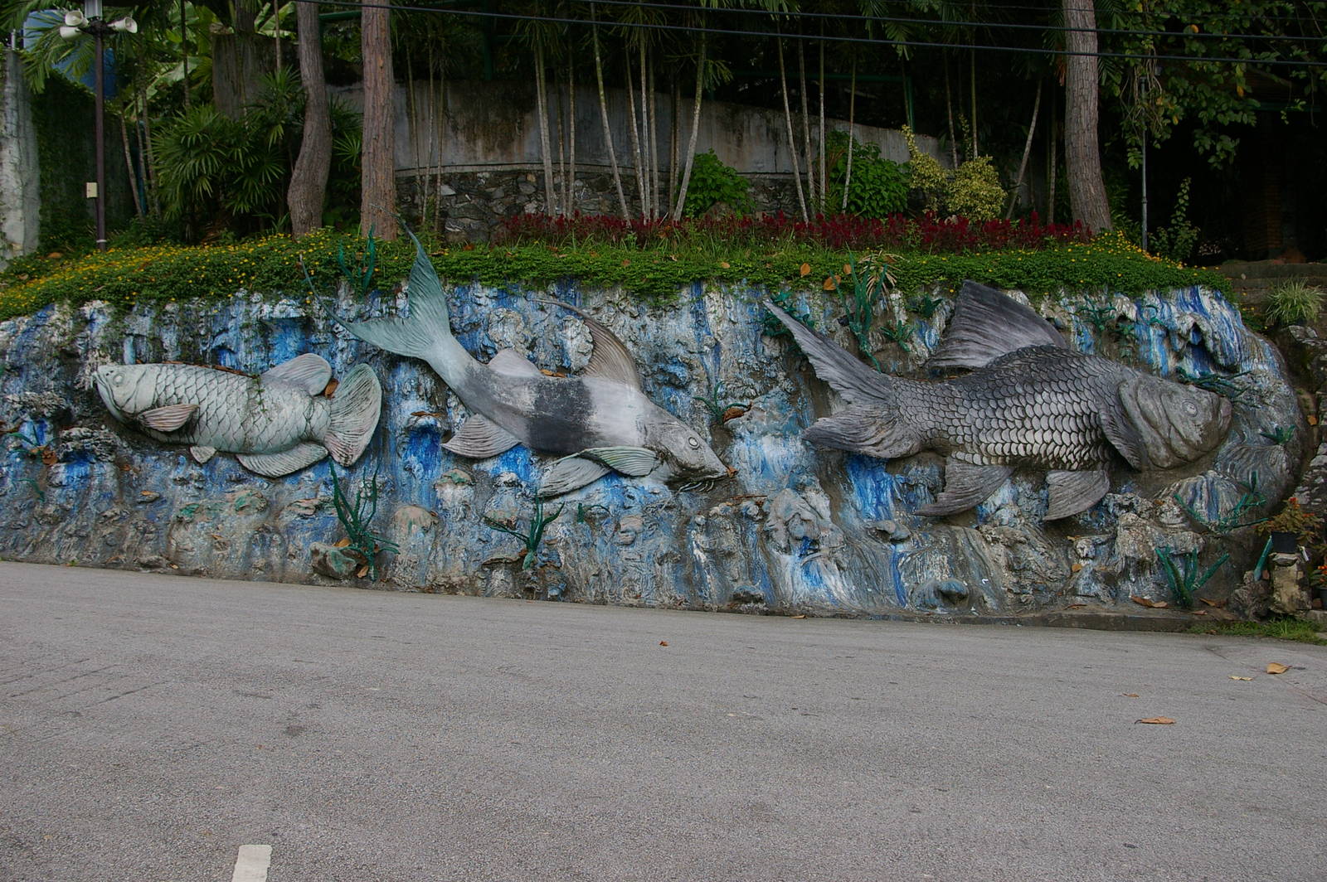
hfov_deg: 55.1
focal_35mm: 34
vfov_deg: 38.3
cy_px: 441
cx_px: 664
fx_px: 1271
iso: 400
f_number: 8
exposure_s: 1/350
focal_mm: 23
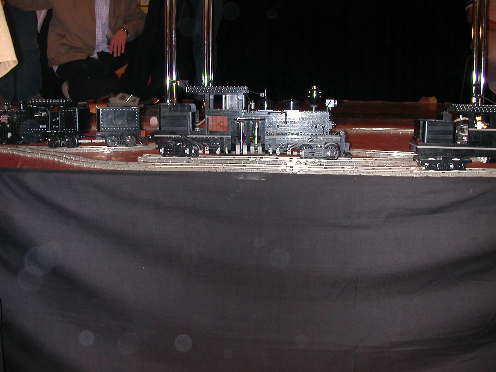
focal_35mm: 37
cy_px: 186
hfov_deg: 50.1
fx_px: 530
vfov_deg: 38.7
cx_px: 248
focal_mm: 5.6
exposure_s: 1/59.9
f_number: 2.7
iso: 100
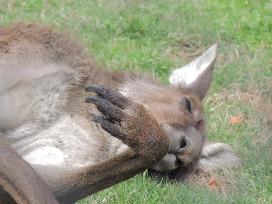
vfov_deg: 2.1
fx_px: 5500
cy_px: 102
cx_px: 136
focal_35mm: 700
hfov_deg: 2.8
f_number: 5
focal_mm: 124.8
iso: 400
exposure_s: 1/800
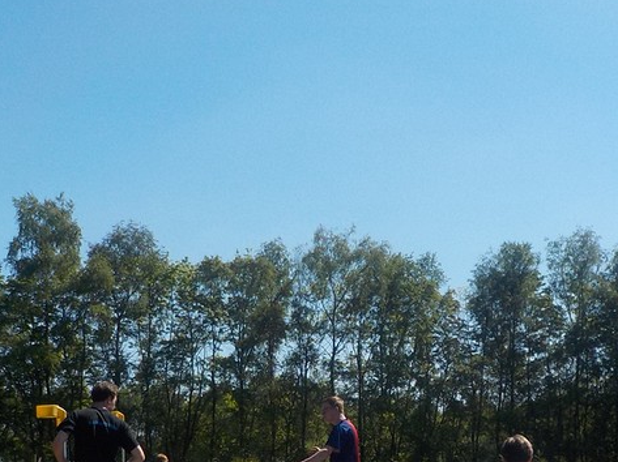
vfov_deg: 21.9
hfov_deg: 29.8
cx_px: 348
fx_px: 1160
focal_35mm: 65
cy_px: 442
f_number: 3.3
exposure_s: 1/1600
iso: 125
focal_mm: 4.1
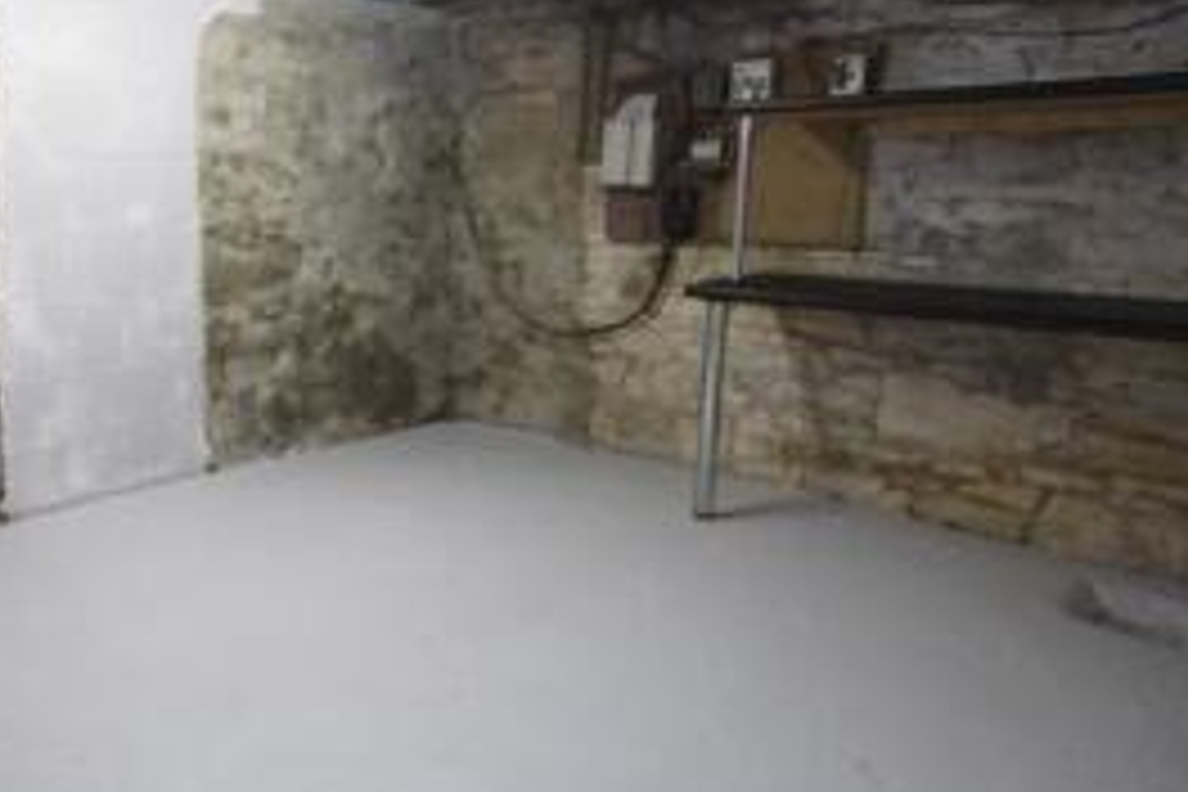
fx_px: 891
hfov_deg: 64.2
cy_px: 340
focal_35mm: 27
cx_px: 328
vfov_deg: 47.8
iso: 2000
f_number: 3.5
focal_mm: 10
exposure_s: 1/160
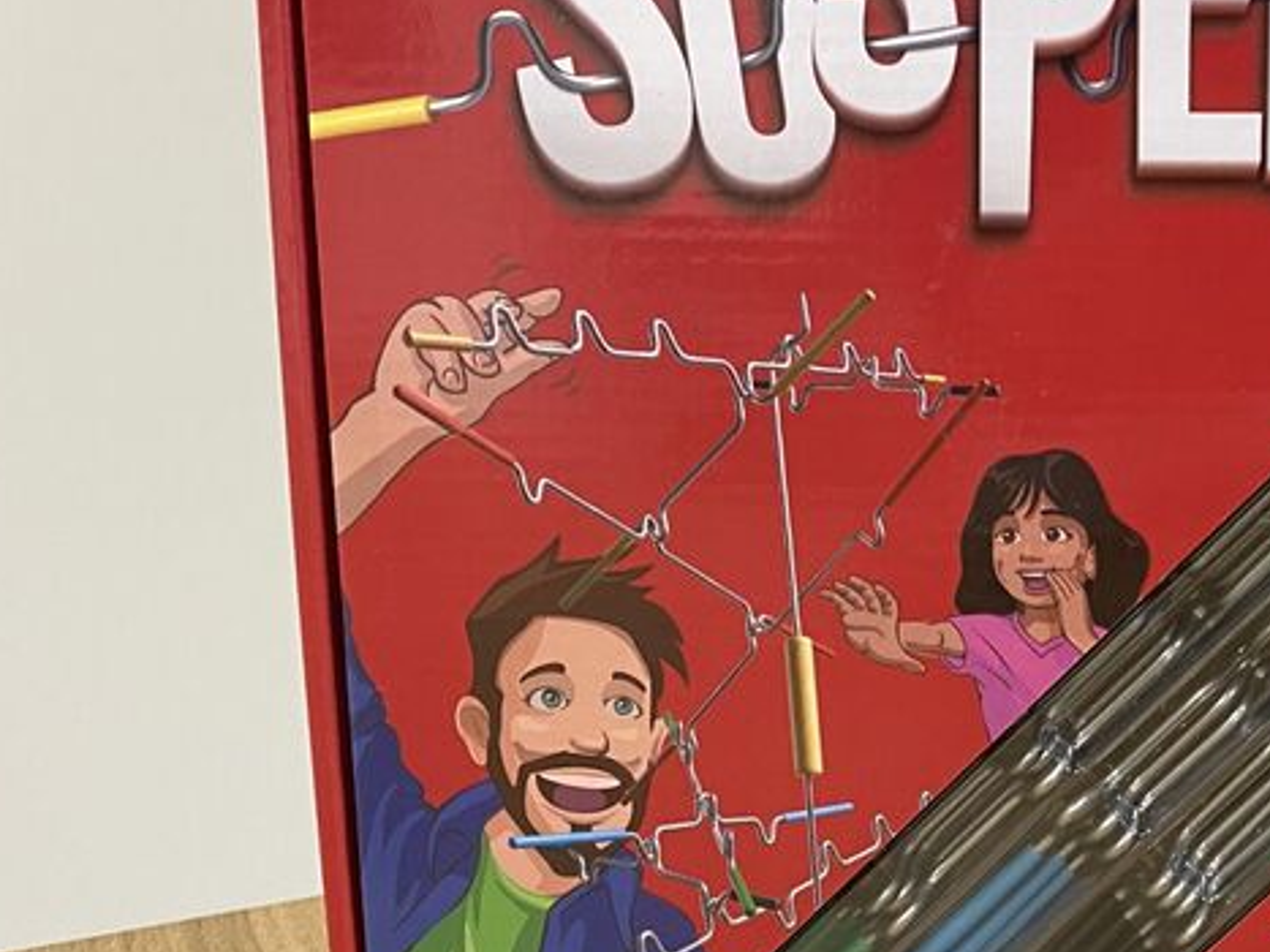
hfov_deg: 32.2
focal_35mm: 57
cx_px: 1137
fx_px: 2091
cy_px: 549
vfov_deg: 25.6
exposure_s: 1/50
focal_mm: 4.25
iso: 160
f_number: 1.8
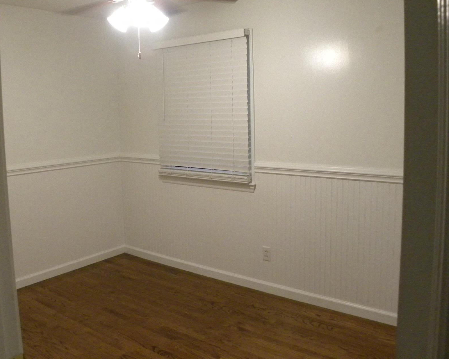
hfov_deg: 54.2
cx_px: 207
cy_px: 154
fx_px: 439
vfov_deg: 44.4
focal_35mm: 33
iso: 400
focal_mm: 4.6
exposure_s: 1/57.2
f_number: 2.8
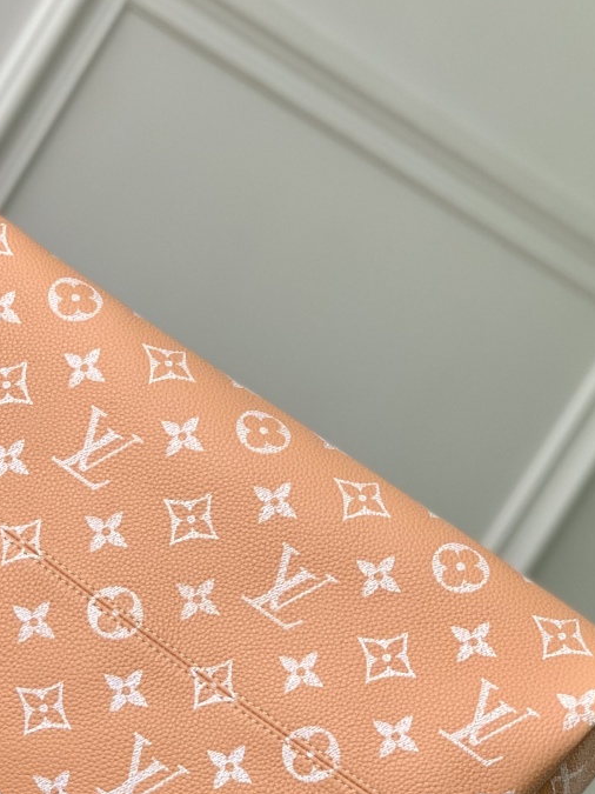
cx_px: 127
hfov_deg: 13.3
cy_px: 496
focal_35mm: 111
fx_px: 2545
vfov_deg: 17.7
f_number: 2.4
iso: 125
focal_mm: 6
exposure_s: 1/115
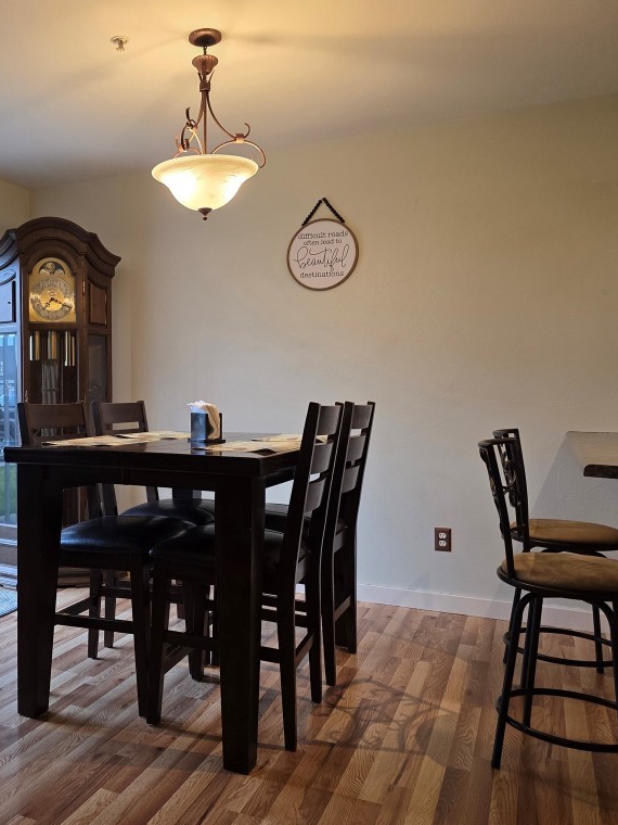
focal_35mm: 31
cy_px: 415
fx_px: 738
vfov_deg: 58.4
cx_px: 133
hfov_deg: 43.5
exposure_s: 1/120
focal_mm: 6.3
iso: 200
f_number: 1.7
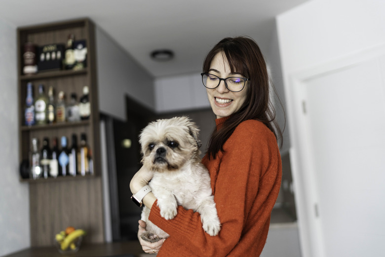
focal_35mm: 35
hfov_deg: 54.4
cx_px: 192
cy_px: 128
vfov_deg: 37.9
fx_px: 374
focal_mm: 35
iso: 320
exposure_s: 1/800
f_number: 1.4
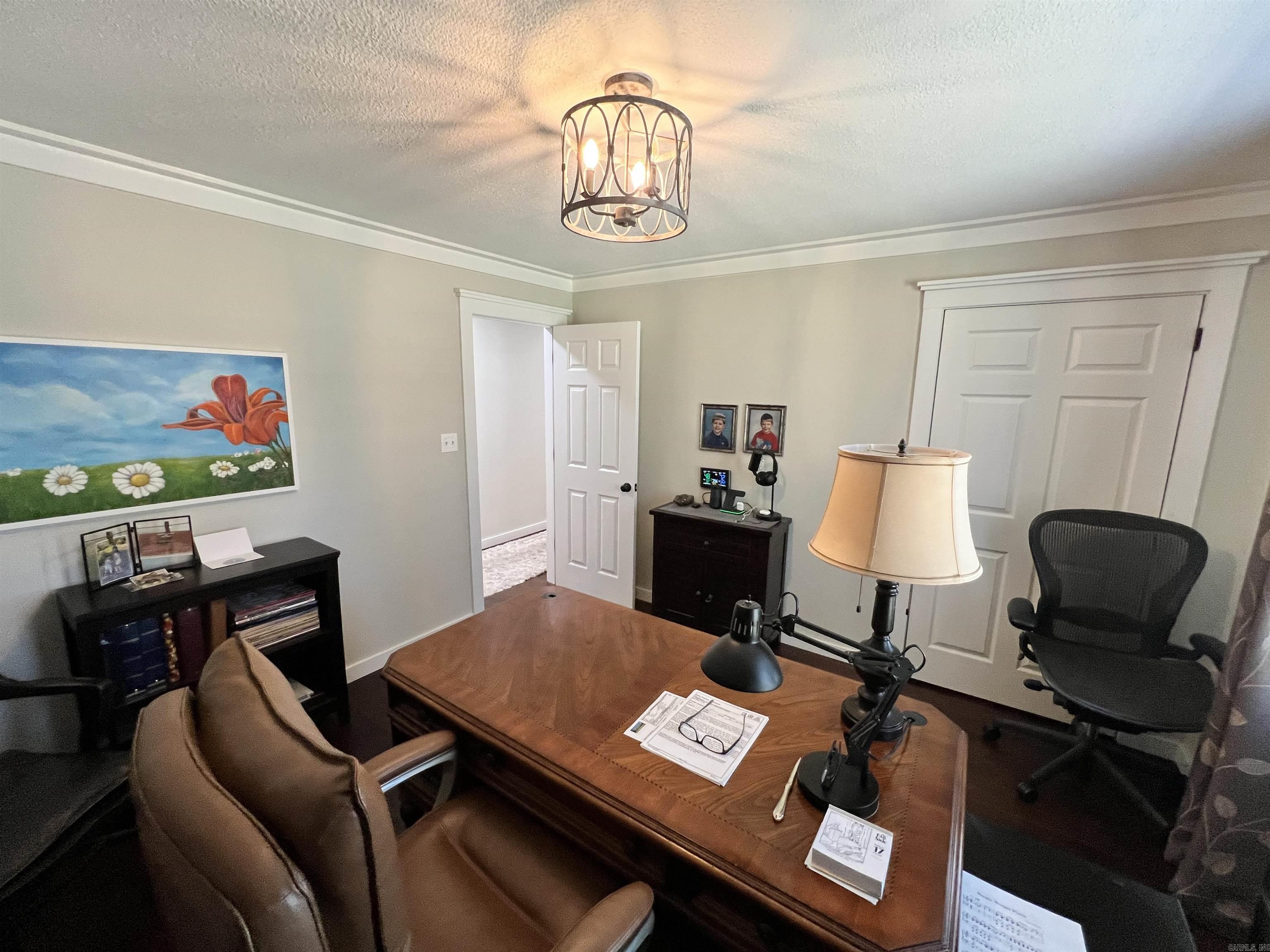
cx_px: 635
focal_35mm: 13
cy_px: 476
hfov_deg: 106.2
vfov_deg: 89.9
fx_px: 477
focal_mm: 1.57
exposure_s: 1/60
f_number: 1.8
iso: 320
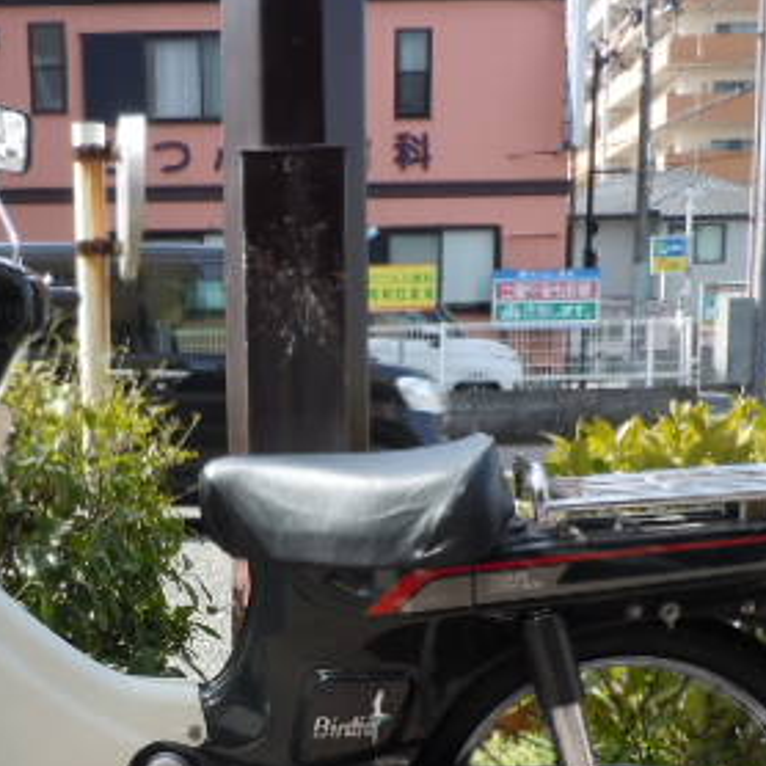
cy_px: 628
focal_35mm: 57
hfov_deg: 29.6
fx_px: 1427
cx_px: 204
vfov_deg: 29.3
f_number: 3.7
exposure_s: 1/200
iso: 100
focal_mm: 5
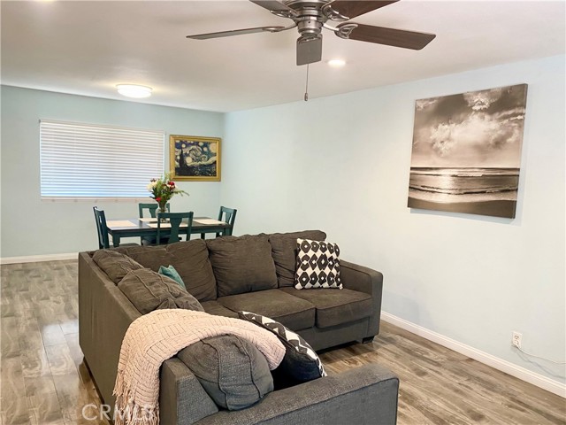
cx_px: 283
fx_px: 425
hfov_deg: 67.3
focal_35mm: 26
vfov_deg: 53.1
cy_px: 212
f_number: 1.8
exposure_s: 1/60
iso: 160
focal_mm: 4.25
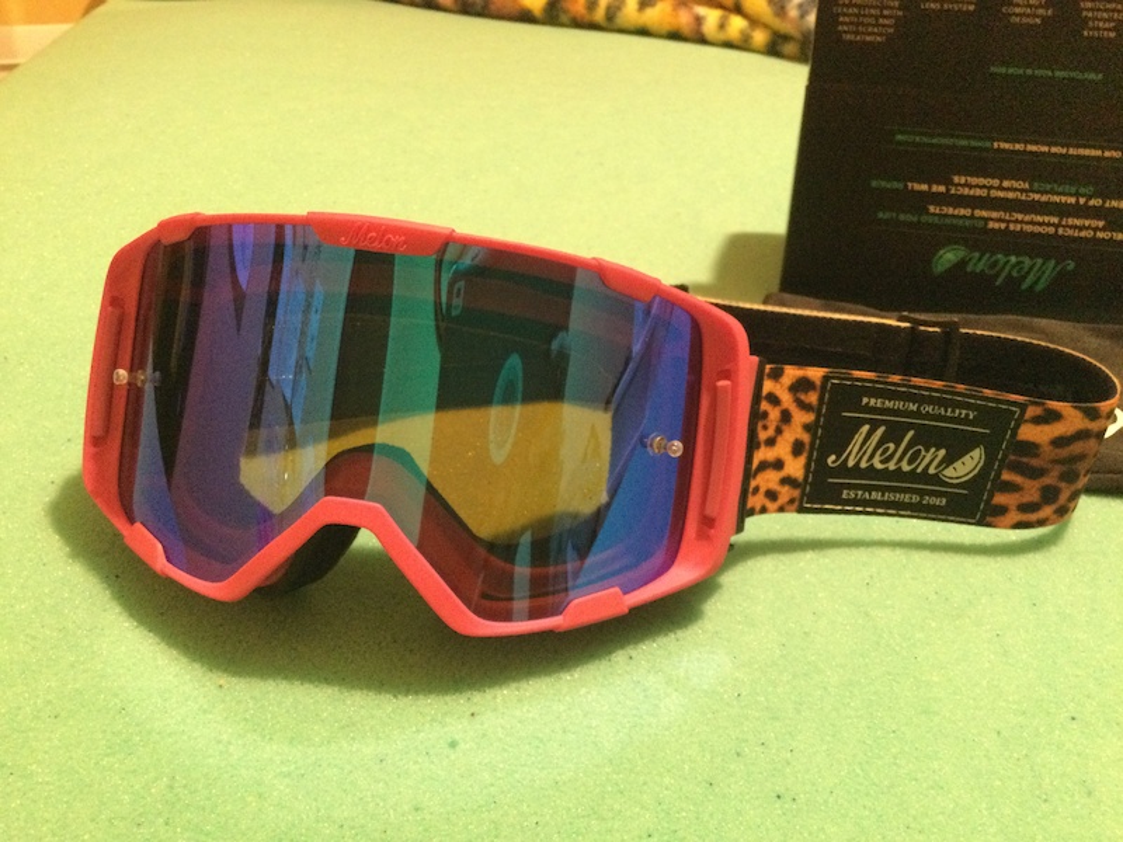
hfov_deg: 58.4
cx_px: 562
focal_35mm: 31
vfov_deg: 45.4
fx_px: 1006
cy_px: 421
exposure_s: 1/15
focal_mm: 3.3
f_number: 2.4
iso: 320
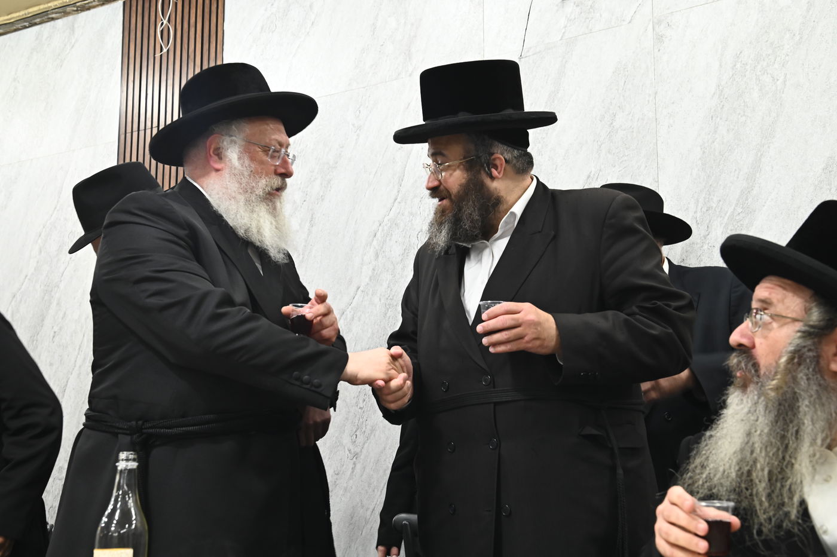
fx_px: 1115
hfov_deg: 41.1
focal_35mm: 48
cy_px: 278
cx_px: 418
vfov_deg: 28.0
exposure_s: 1/80
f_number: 7.1
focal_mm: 48
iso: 2000
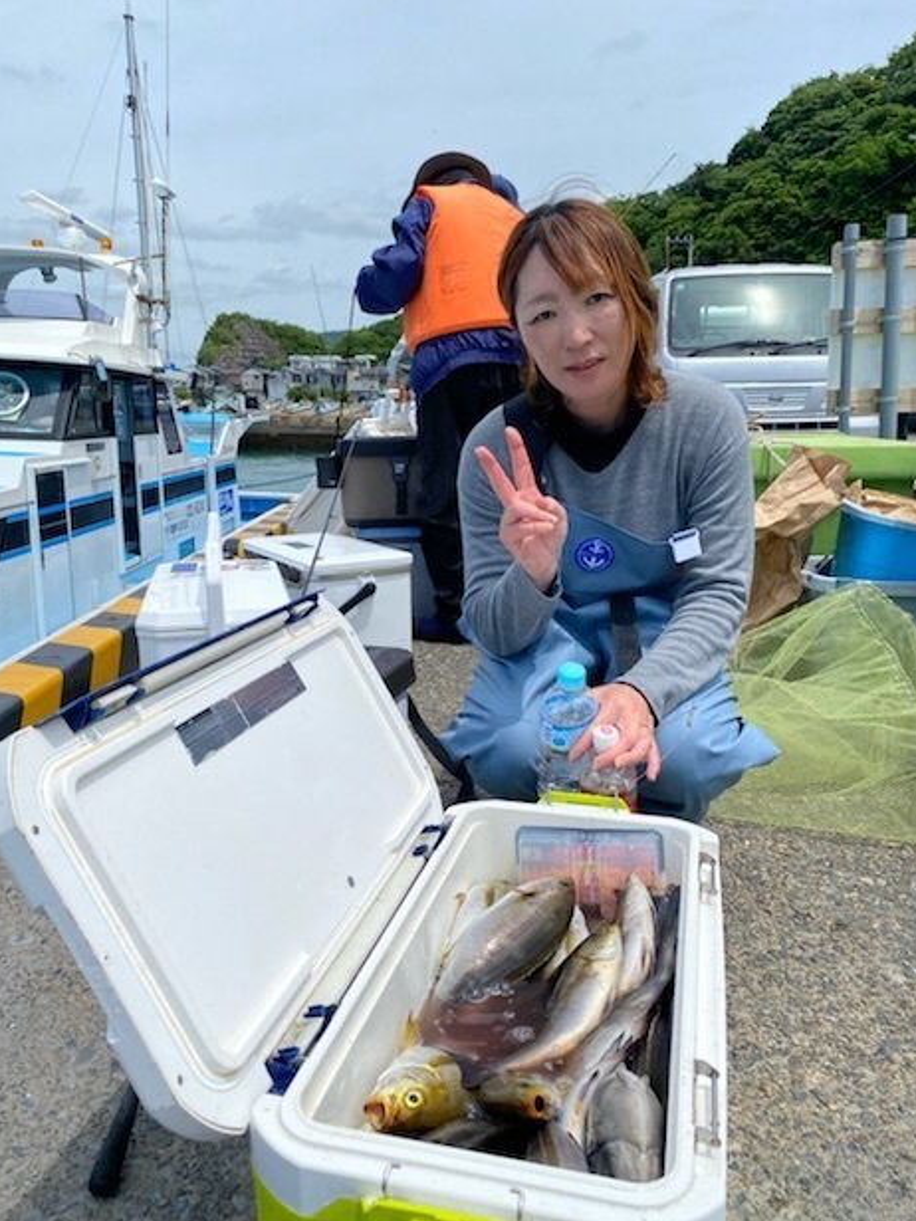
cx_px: 456
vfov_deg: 65.3
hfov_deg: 51.4
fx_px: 953
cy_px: 618
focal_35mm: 27
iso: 32
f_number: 1.8
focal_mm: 4.25
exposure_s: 1/3984
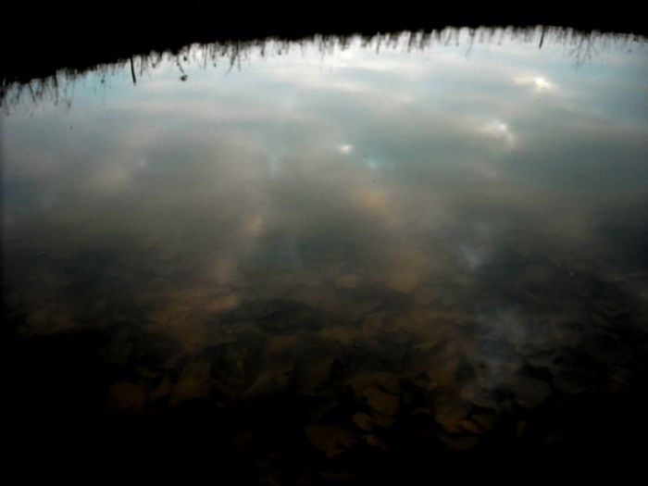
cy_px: 243
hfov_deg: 52.6
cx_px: 324
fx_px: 655
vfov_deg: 40.7
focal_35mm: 35
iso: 109
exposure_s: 1/60
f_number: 2.8
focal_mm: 5.7
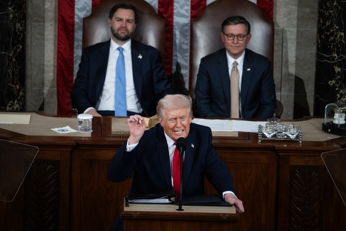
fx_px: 3335
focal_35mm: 347
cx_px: 173
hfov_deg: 5.9
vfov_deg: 4.0
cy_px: 116
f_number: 6.3
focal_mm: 347
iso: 5000
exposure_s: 1/640
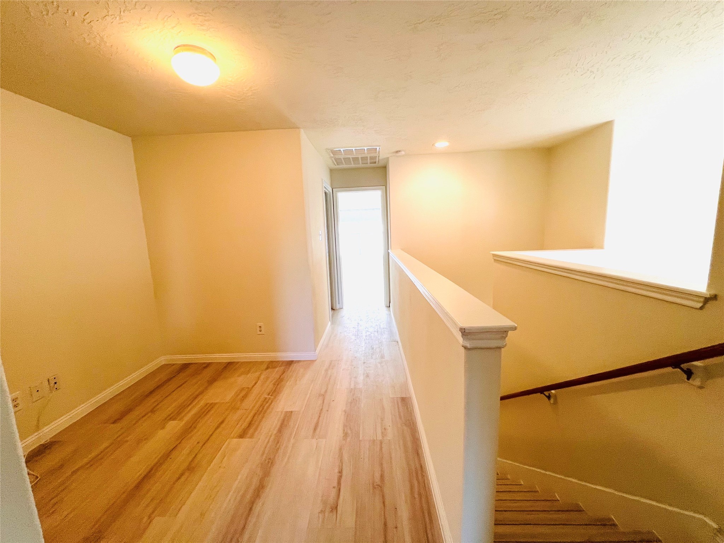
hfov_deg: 106.2
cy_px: 272
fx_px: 272
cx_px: 362
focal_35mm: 13
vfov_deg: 89.9
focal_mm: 1.57
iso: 160
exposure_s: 1/120
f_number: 1.8
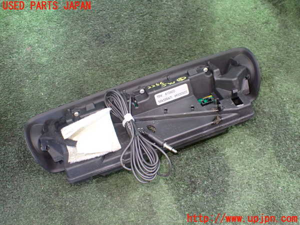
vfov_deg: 46.8
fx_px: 260
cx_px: 150
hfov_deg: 60.0
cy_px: 112
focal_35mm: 30
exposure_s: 1/40
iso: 800
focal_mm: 5.4
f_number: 2.3
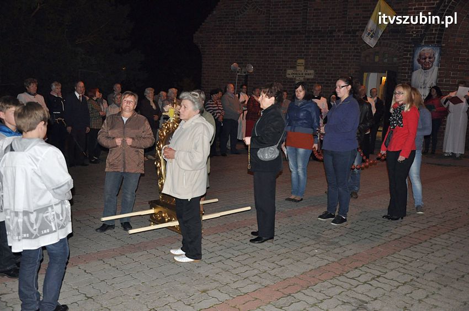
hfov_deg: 51.3
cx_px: 234
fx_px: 488
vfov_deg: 35.4
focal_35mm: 38
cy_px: 156
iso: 1250
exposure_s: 1/60
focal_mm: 25
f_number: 4.5
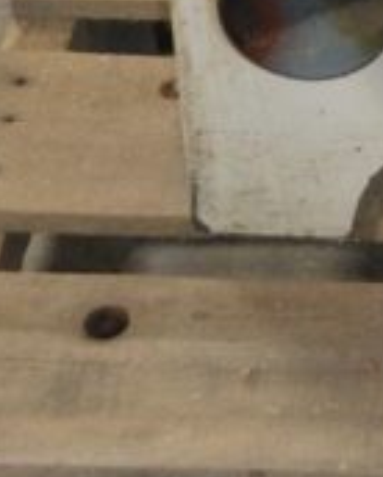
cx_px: 727
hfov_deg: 7.8
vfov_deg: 8.9
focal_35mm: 191
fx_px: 2702
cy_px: -746
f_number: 4.2
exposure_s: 1/60
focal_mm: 26
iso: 1000
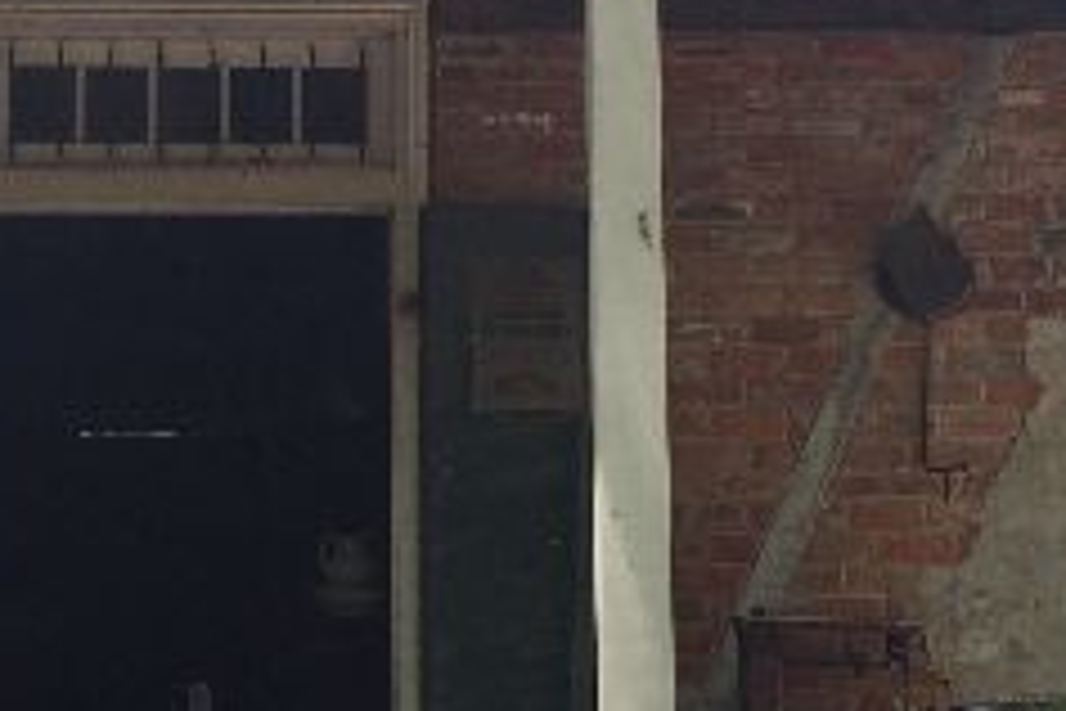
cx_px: 175
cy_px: 243
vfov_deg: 14.5
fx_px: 2783
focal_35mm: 94
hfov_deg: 21.4
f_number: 2.2
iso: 32
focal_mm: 4.15
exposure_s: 1/324
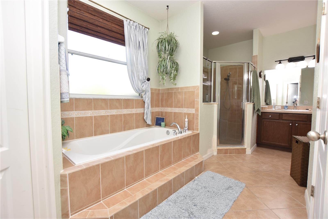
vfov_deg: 77.3
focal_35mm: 15
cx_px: 164
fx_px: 137
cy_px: 110
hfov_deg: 100.4
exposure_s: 1/80
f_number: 4.5
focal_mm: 10
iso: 200
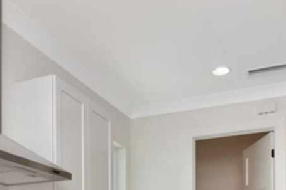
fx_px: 369
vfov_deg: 24.7
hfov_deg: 42.0
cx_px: 101
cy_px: 256
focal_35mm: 46
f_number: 11
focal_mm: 11
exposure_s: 1/200
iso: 800
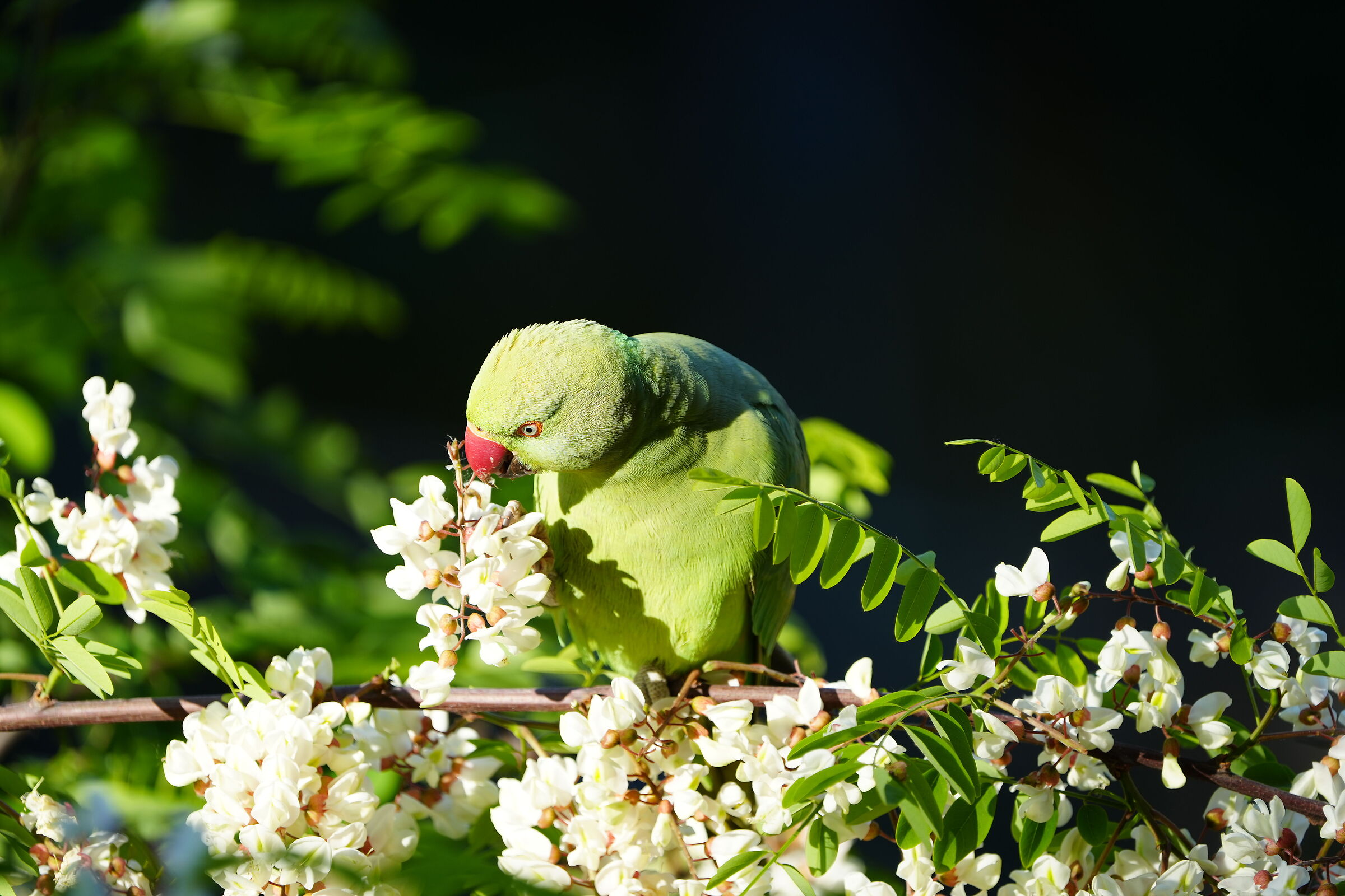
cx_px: 672
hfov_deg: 3.4
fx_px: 22415
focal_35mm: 600
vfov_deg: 2.3
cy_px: 448
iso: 200
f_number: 6.3
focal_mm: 600
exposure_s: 1/250
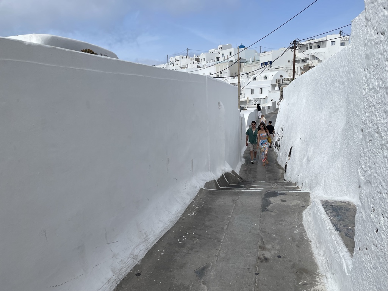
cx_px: 194
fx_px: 291
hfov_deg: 67.3
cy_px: 146
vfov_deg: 53.1
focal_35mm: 26
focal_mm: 4.2
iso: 32
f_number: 1.6
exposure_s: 1/6135
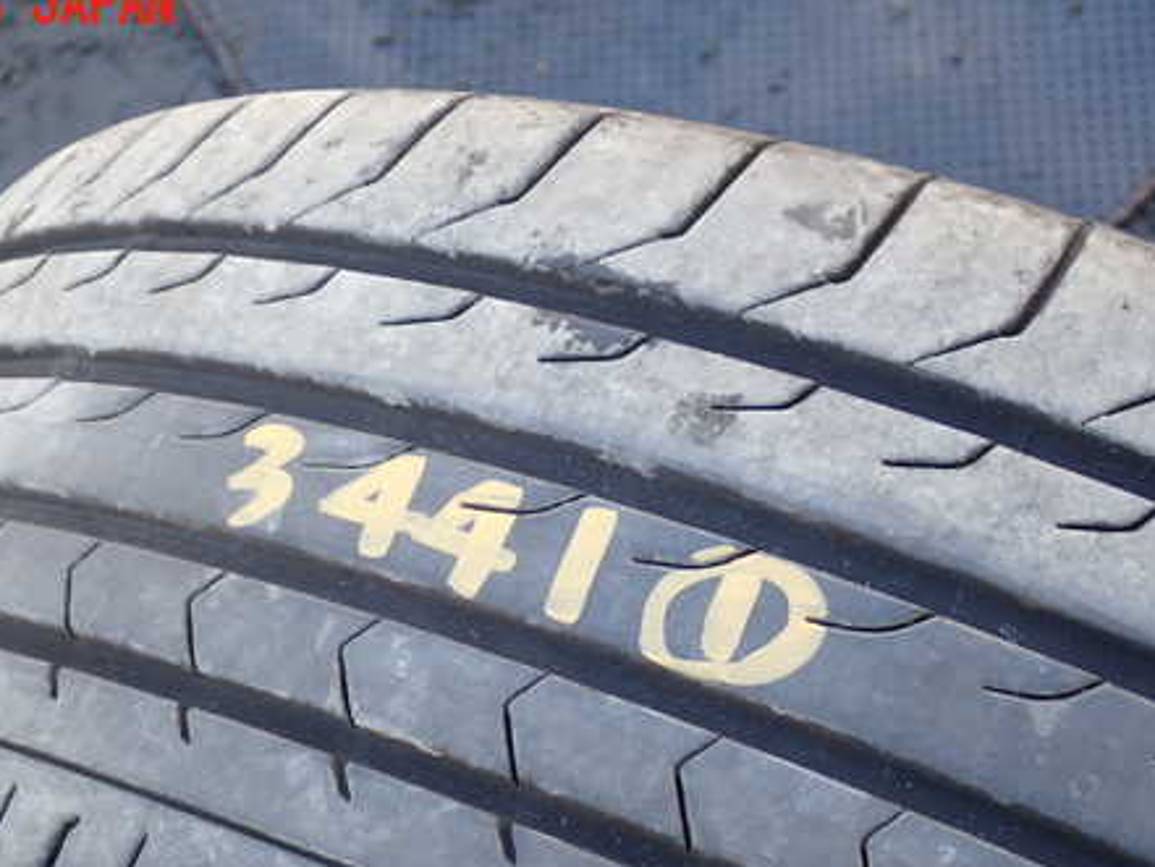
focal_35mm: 68
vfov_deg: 21.6
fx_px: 2270
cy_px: 563
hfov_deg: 28.5
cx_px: 485
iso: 125
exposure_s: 1/100
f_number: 3.2
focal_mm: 9.01
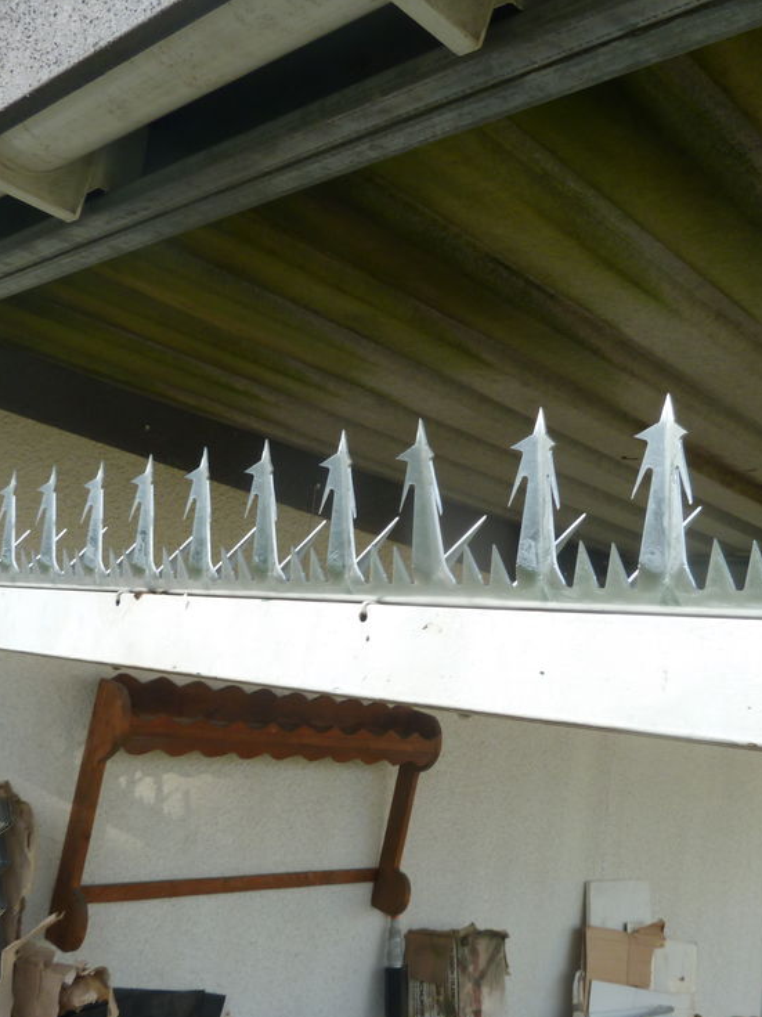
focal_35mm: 34
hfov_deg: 41.7
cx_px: 422
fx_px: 998
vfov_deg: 54.0
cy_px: 516
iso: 80
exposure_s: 1/100
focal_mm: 4.1
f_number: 3.3
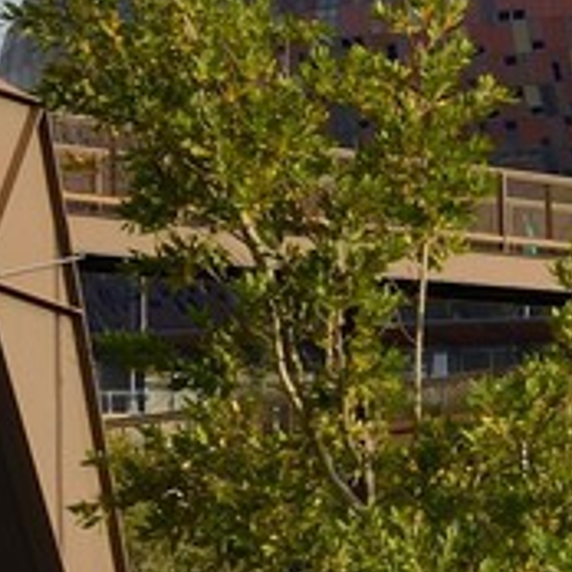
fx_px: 5122
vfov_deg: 6.4
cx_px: 2137
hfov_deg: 5.7
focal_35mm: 274
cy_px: 488
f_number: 9
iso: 200
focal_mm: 35
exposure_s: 1/250
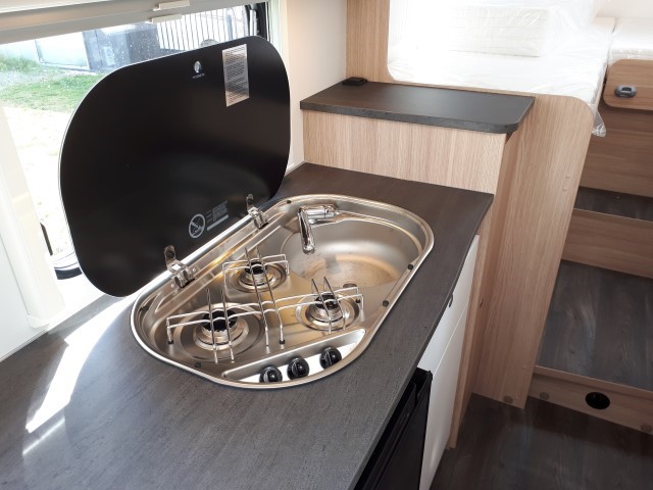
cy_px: 245
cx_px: 326
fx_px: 509
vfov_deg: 51.4
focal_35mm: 27
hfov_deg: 65.3
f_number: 1.9
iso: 40
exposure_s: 1/50
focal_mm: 3.6
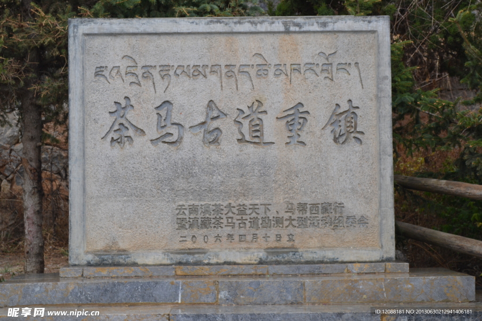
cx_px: 241
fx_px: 884
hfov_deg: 30.5
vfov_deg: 20.6
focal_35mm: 66
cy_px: 160
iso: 280
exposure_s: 1/125
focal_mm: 44
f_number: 8
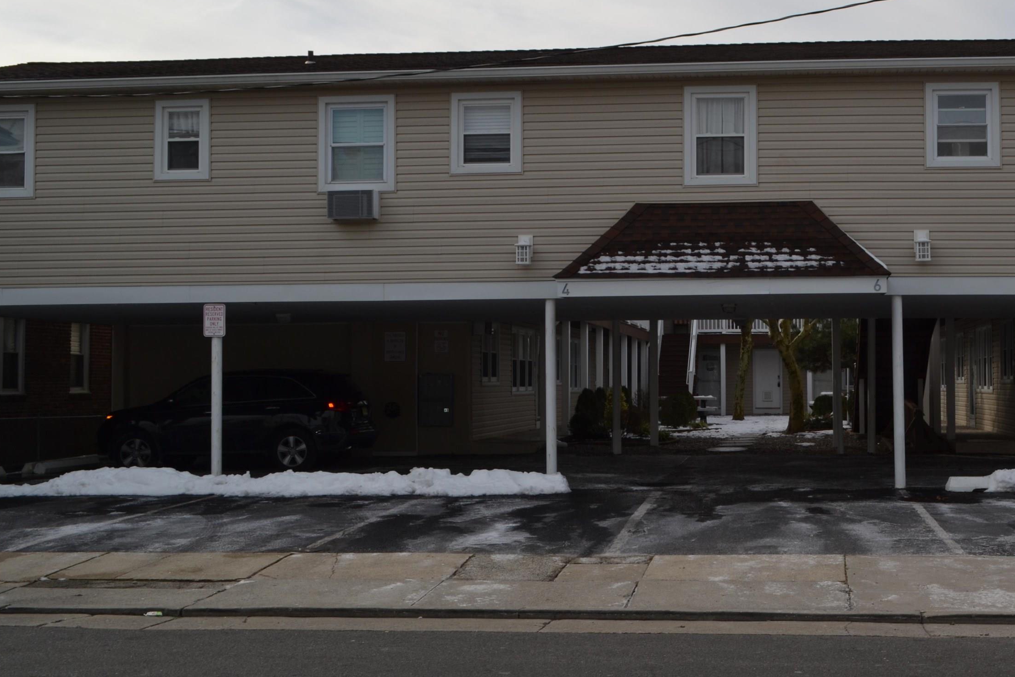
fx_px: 1410
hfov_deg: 39.1
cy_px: 288
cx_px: 691
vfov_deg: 27.0
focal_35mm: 50
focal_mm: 24
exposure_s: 1/200
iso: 100
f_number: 9
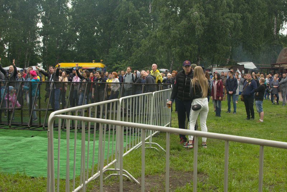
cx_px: 144
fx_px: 419
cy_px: 96
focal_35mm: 52
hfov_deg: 37.8
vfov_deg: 25.8
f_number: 5.6
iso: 200
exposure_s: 1/80
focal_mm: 35
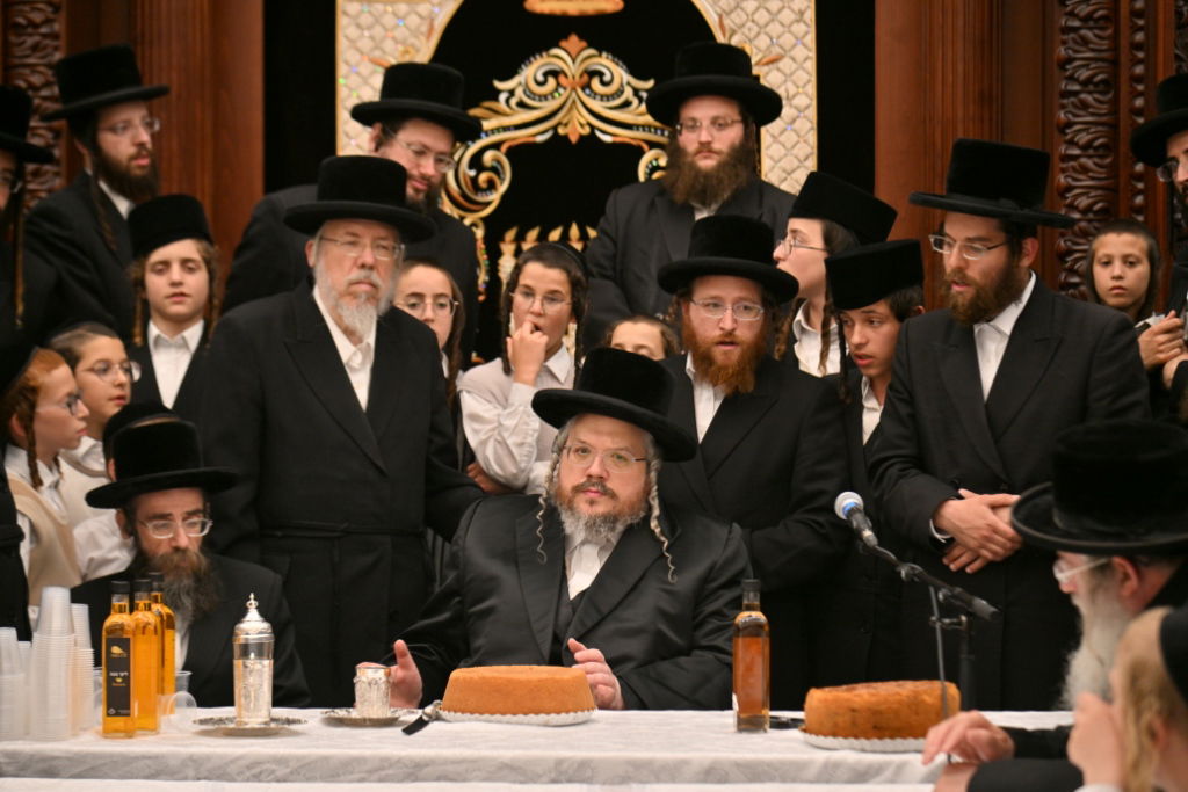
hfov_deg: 17.1
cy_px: 396
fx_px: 3960
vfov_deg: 11.4
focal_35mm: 120
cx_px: 594
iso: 320
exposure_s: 1/200
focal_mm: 120
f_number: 4
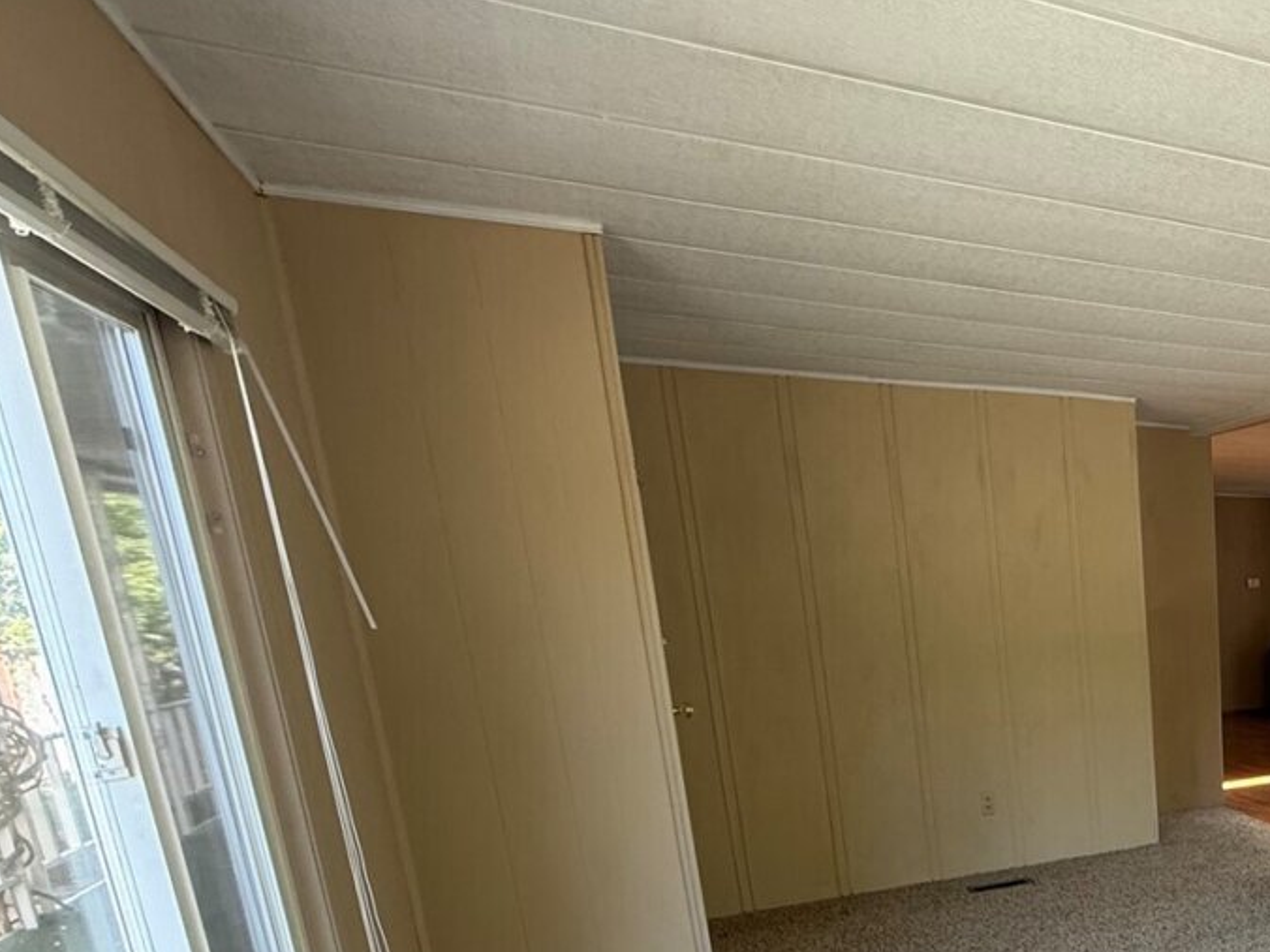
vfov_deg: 44.8
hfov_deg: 49.0
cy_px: 815
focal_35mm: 29
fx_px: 1064
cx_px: 1302
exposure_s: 1/99
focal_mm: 2.22
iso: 125
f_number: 2.2
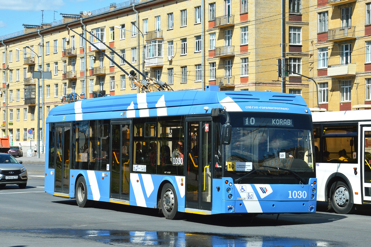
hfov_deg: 23.4
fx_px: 897
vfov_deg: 15.7
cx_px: 186
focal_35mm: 87
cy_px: 124
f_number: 8
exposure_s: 1/640
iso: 200
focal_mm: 58
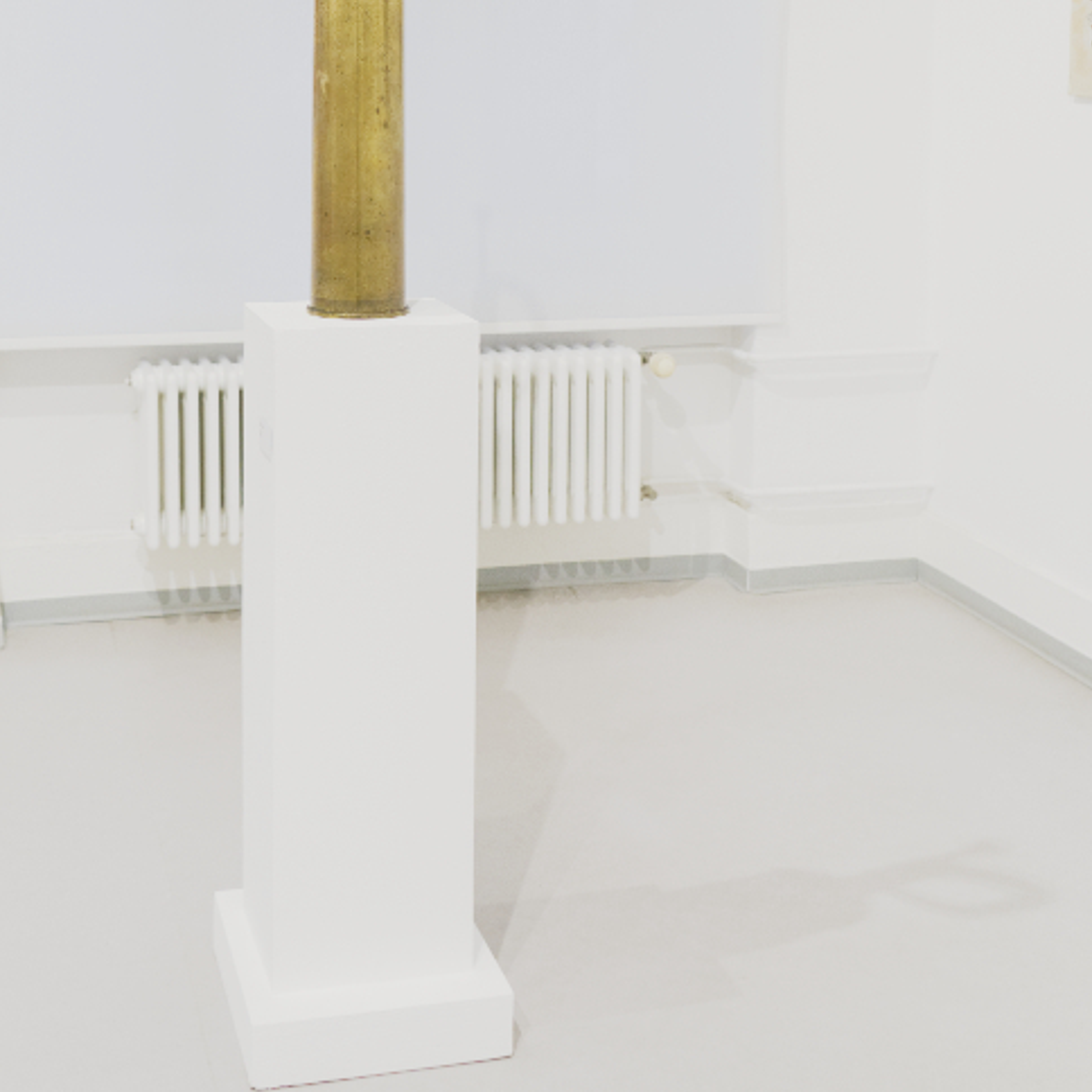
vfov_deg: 32.1
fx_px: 1820
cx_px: 424
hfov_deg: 33.3
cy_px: 149
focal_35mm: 51
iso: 800
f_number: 4
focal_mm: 29
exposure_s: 1/160
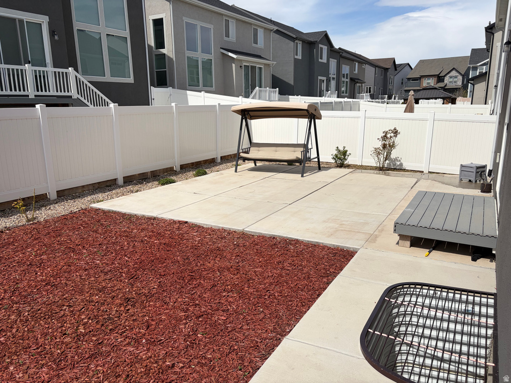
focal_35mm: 26
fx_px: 384
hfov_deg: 67.3
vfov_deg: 53.1
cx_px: 256
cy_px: 192
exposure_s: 1/6329
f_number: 1.6
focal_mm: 5.96
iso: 50
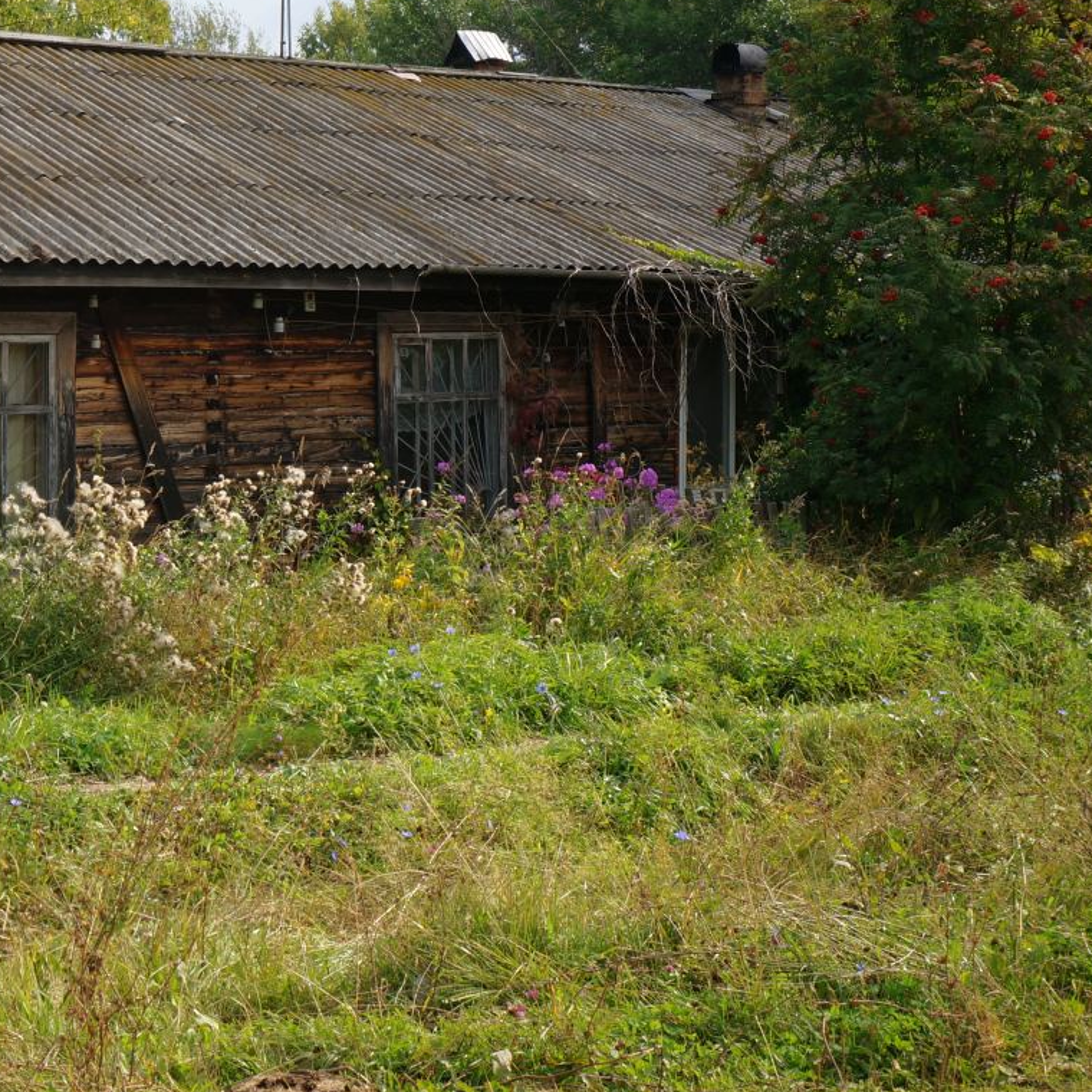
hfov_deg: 26.2
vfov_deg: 27.3
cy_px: 396
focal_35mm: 63
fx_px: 2243
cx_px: 50
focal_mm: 25
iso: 100
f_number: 13
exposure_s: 1/100
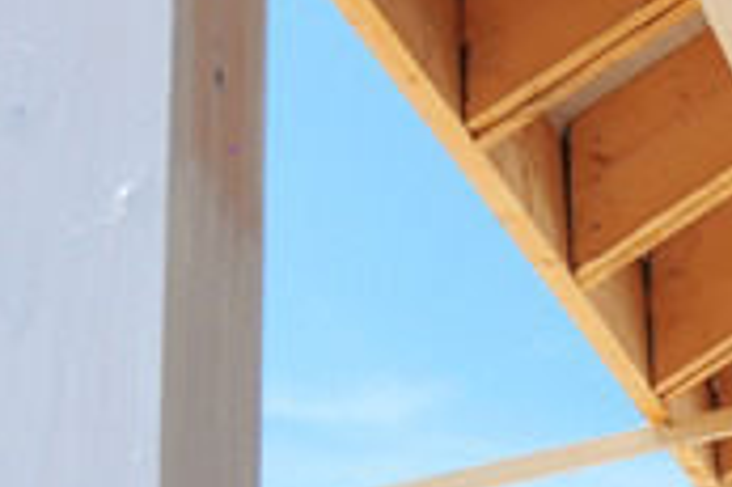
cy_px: 275
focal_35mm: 149
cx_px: 728
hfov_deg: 13.6
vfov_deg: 9.2
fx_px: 3027
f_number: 5.6
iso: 200
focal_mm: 22
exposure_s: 1/1000
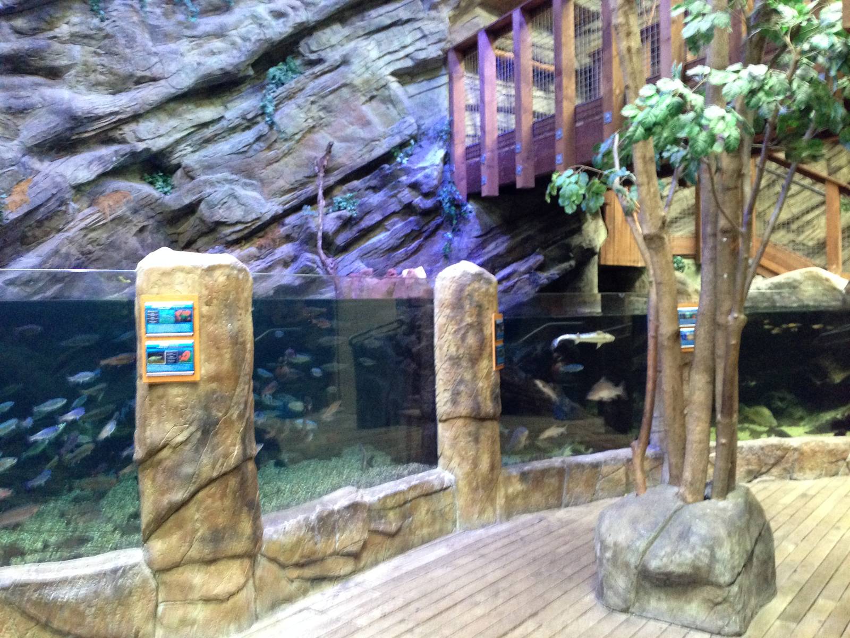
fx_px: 810
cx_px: 425
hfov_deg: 55.4
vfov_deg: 42.9
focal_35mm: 33
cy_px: 319
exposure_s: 1/15
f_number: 2.4
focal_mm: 4.12
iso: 400
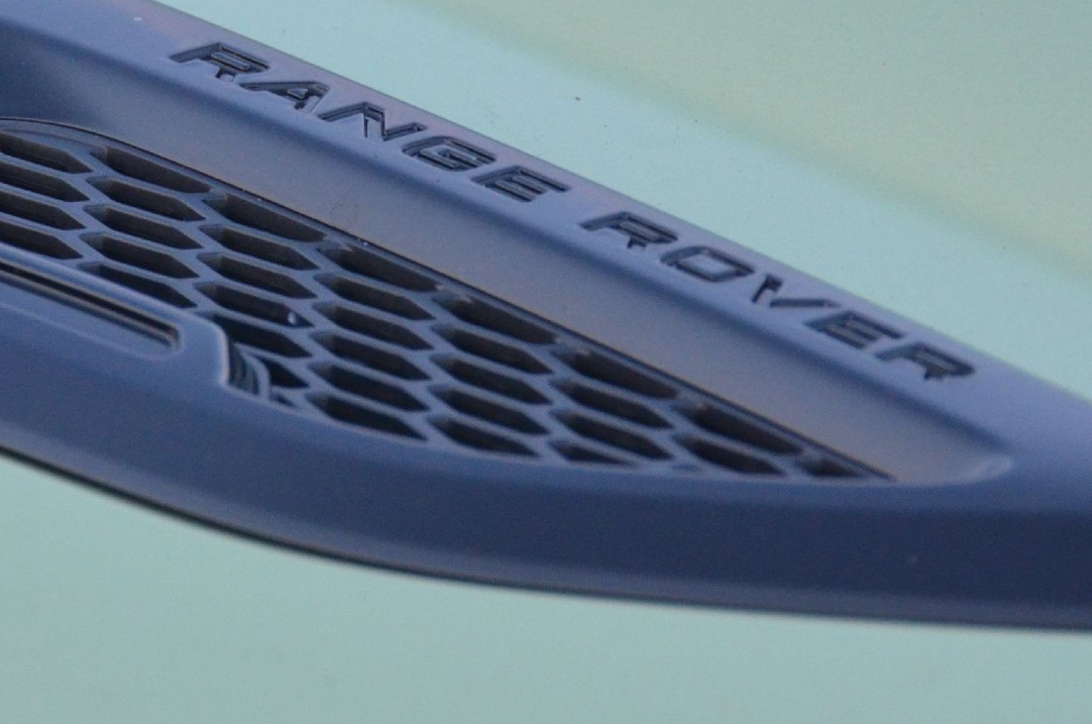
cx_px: 343
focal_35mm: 693
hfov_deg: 3.0
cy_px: 169
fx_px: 20981
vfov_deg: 2.0
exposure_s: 1/160
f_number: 5.6
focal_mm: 200
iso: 1600
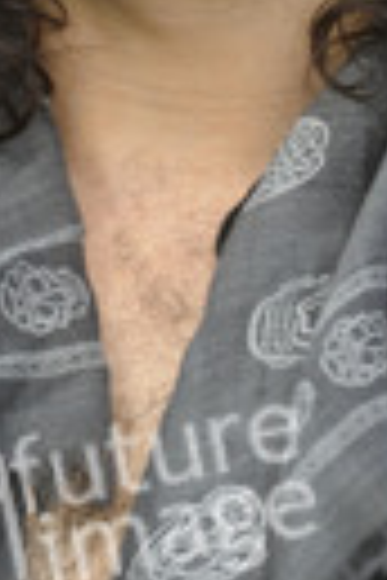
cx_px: 218
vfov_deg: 1.4
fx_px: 23202
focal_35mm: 1439
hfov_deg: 1.0
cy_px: -162
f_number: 10
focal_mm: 310
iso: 400
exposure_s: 1/125
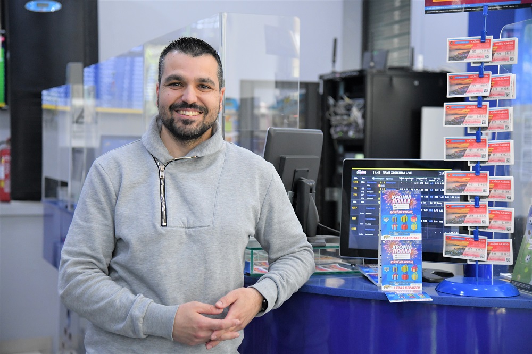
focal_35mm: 65
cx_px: 266
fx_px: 960
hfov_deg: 31.0
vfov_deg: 20.9
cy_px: 177
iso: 5000
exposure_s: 1/400
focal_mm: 65
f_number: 4
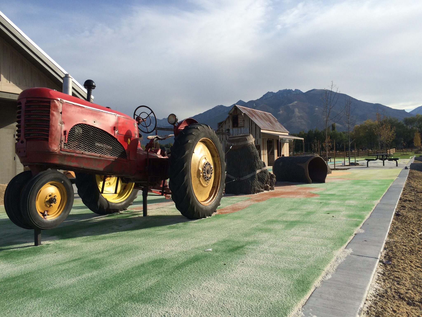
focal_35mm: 29
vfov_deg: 48.2
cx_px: 211
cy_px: 158
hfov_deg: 61.7
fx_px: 354
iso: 32
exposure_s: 1/2283
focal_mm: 4.15
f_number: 2.2
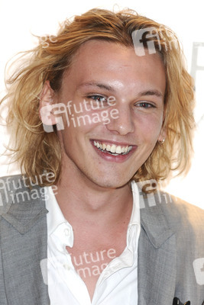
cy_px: 152
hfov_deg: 5.2
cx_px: 102
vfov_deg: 7.8
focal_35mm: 262
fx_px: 2229
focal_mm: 175
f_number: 4
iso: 250
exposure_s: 1/200
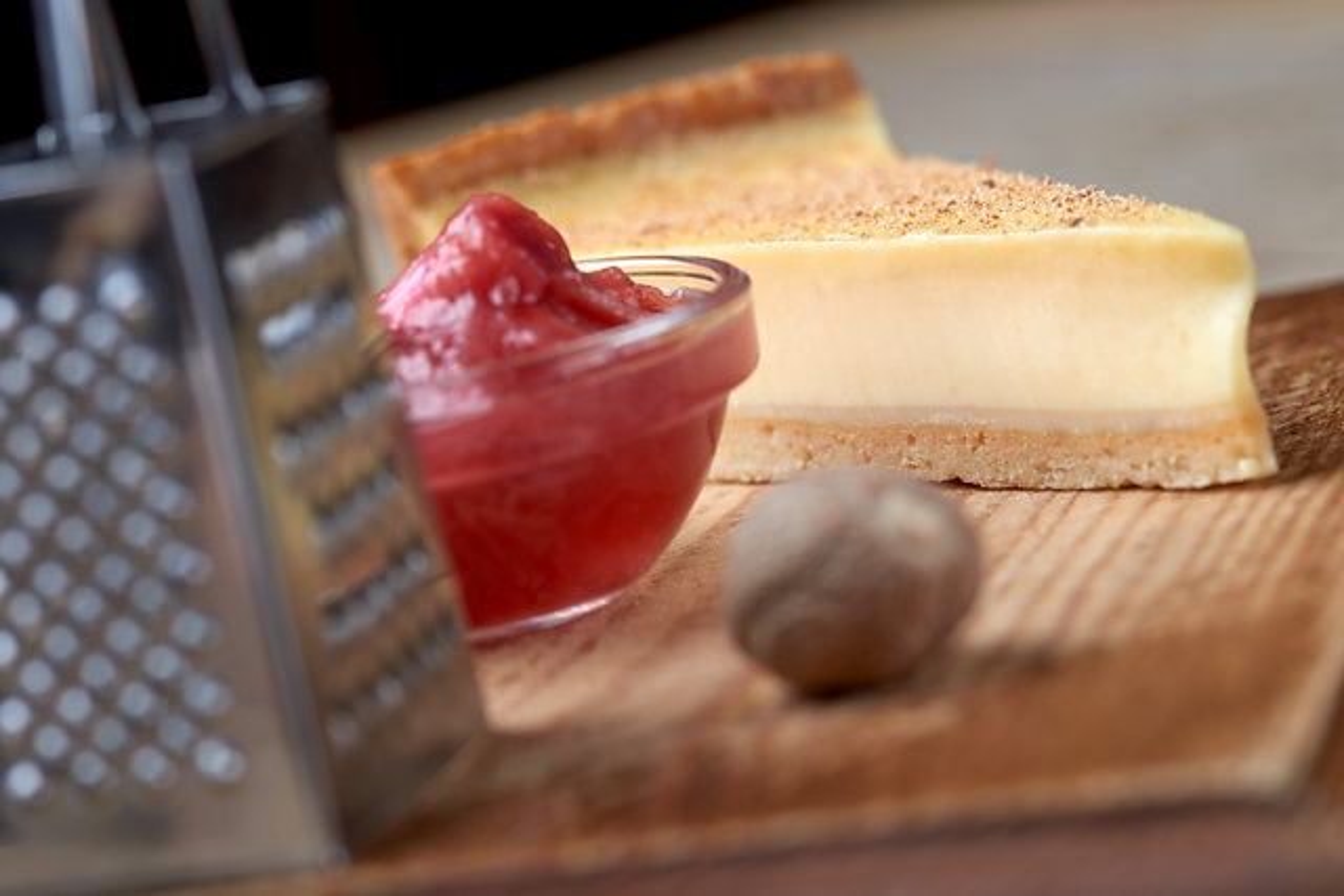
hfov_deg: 19.5
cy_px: 448
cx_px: 672
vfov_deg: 13.0
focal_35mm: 105
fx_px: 3921
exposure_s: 1/125
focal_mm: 105
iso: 100
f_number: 11
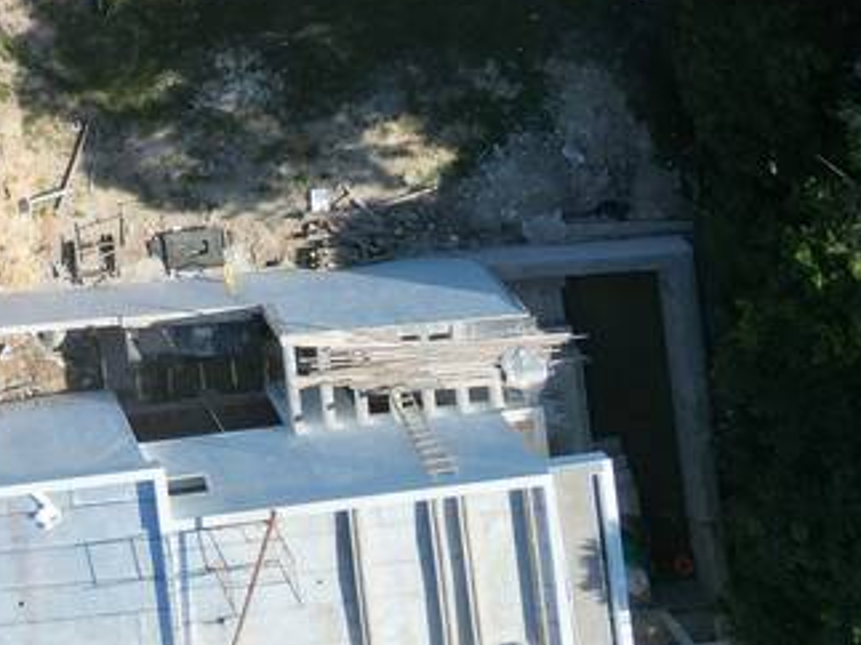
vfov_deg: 12.4
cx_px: -373
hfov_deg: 16.9
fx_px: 2660
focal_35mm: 107
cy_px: -602
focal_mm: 6.72
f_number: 1.7
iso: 110
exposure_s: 1/2000
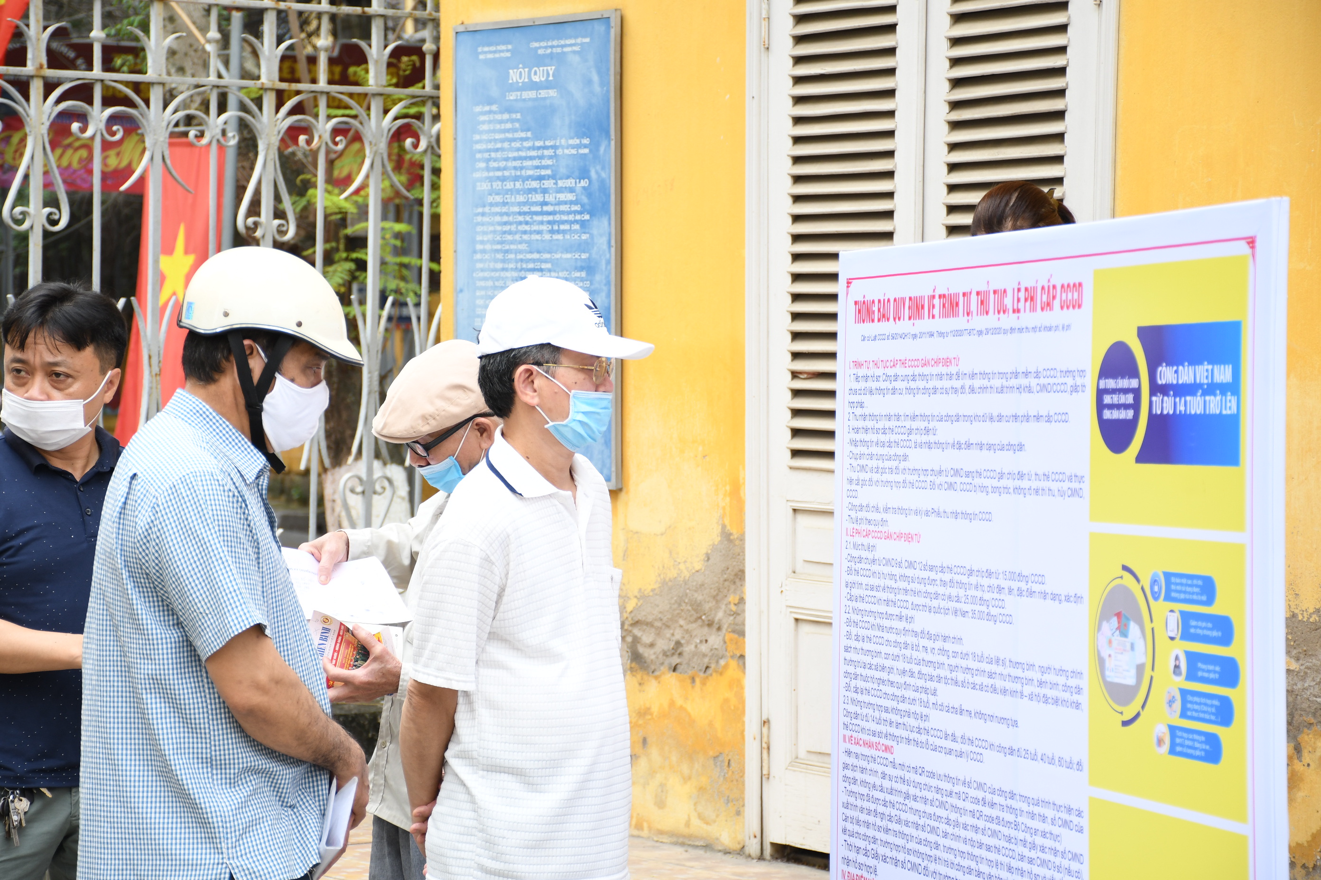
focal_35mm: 105
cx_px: 660
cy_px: 440
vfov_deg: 13.0
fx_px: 3853
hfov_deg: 19.5
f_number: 5.6
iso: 320
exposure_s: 1/200
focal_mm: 70
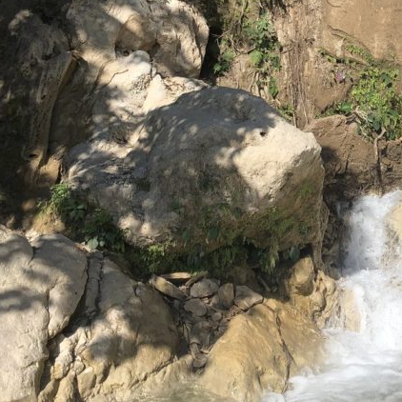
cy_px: 85
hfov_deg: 27.6
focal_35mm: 60
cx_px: 361
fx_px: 788
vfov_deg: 28.1
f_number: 1.8
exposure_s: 1/2667
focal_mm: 3.99
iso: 20
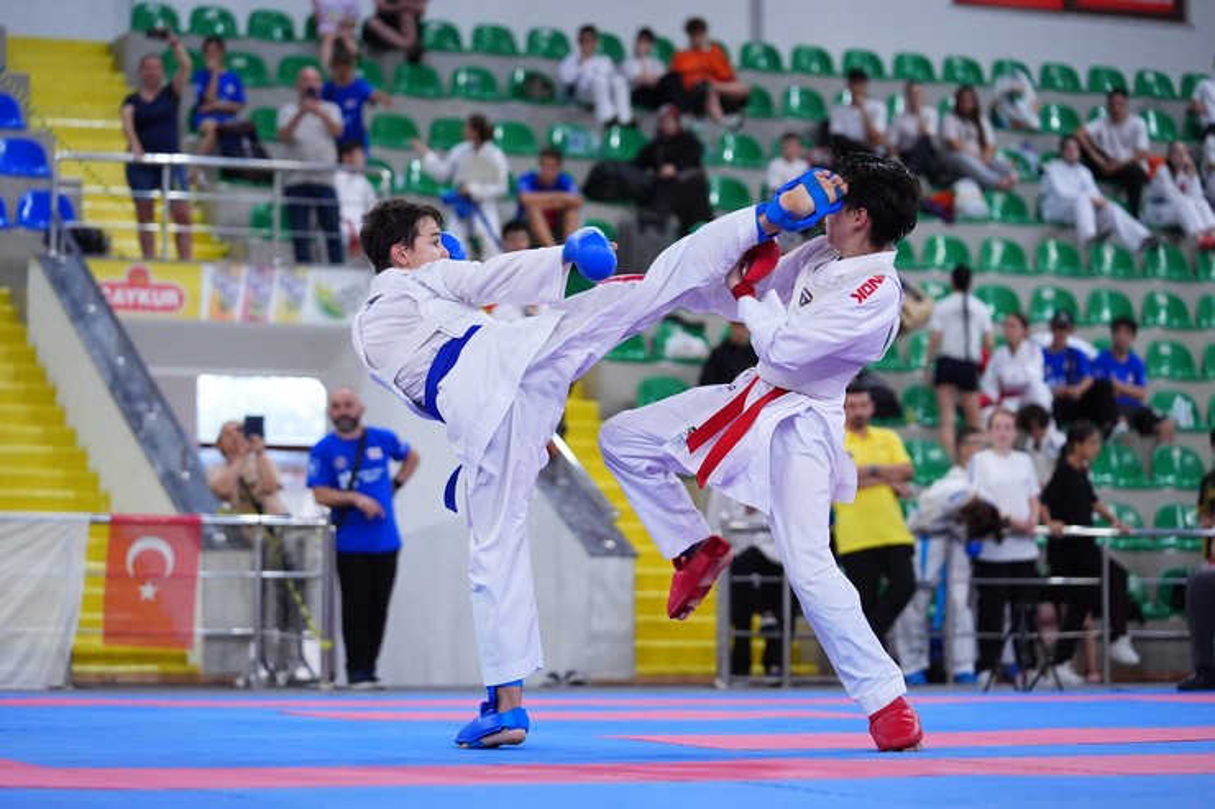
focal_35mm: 106
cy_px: 404
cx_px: 608
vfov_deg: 12.9
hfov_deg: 19.3
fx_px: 3576
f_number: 3.2
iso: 3200
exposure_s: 1/1250
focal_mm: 106
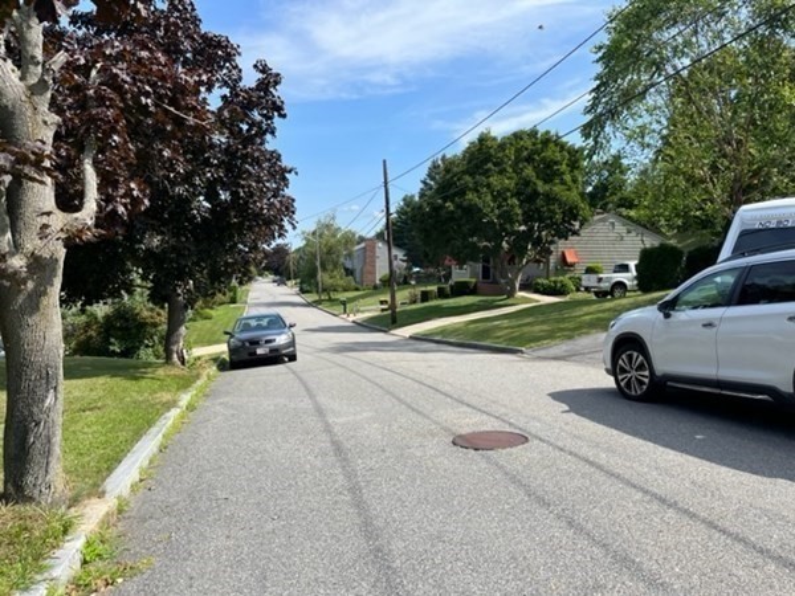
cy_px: 298
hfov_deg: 67.3
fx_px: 597
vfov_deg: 53.1
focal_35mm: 26
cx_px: 398
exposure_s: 1/2571
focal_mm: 5.1
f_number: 1.6
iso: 50
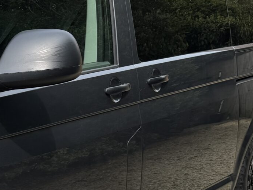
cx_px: -72
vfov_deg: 16.4
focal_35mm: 89
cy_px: 162
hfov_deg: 20.2
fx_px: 651
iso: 80
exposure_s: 1/1923
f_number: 1.78
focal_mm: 6.76
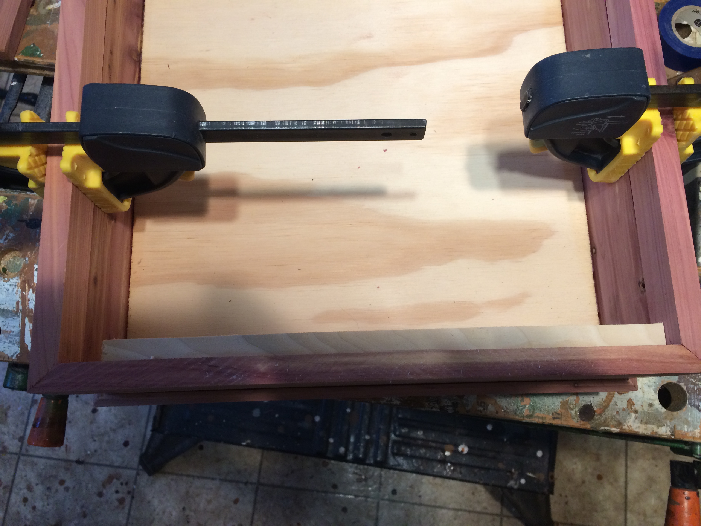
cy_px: 263
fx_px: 587
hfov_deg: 61.7
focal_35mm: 29
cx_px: 350
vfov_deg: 48.2
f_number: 2.2
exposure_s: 1/30
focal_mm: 4.15
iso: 125
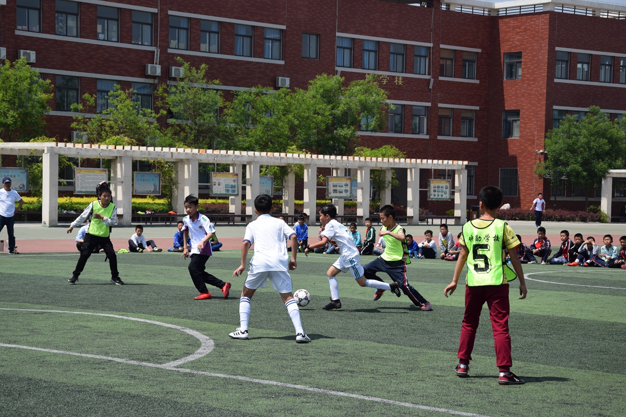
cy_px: 208
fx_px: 1617
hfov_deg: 21.9
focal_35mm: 93
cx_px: 313
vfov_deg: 14.7
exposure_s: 1/800
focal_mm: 62
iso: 200
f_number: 7.1
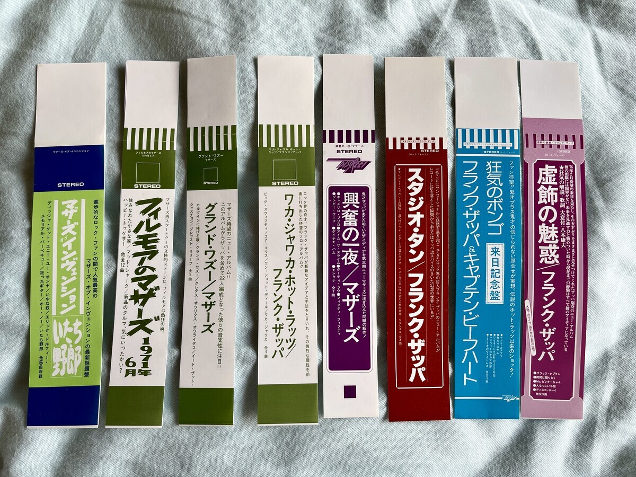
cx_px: 318
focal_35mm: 26
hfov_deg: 67.3
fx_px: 478
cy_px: 238
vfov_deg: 53.1
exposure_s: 1/122
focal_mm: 5.1
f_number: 1.6
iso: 50
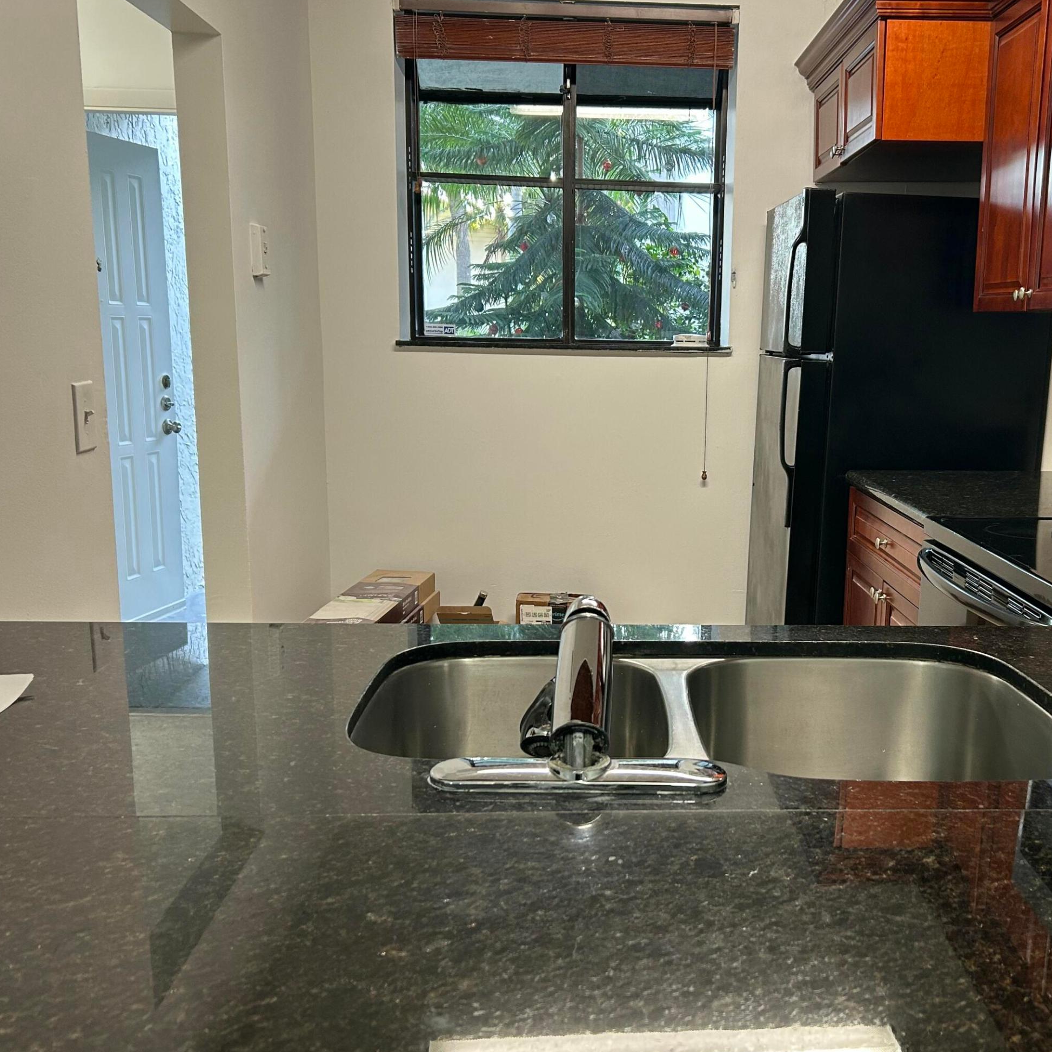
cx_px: 662
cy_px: 575
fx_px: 1169
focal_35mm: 34
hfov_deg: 48.0
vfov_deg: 48.4
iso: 125
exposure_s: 1/60
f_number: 1.5
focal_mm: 5.7
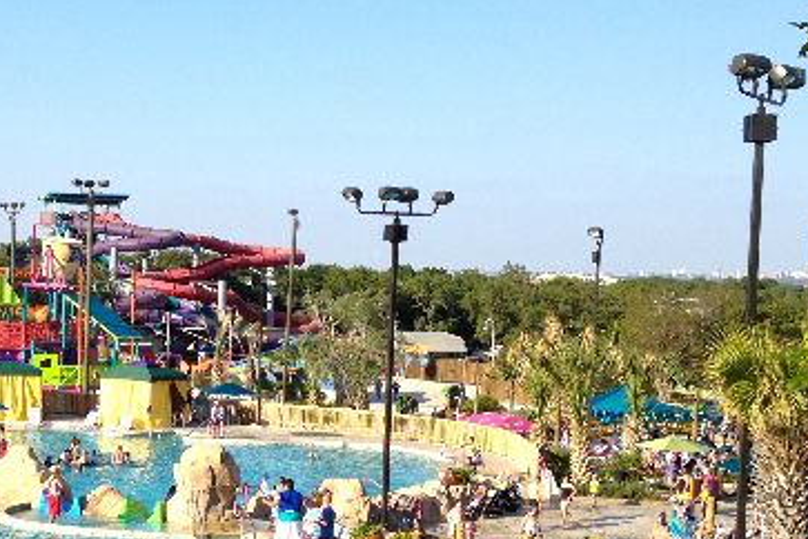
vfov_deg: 18.3
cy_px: 379
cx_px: 87
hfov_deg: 26.5
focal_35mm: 74
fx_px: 1661
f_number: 2.4
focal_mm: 4.28
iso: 64
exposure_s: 1/1082
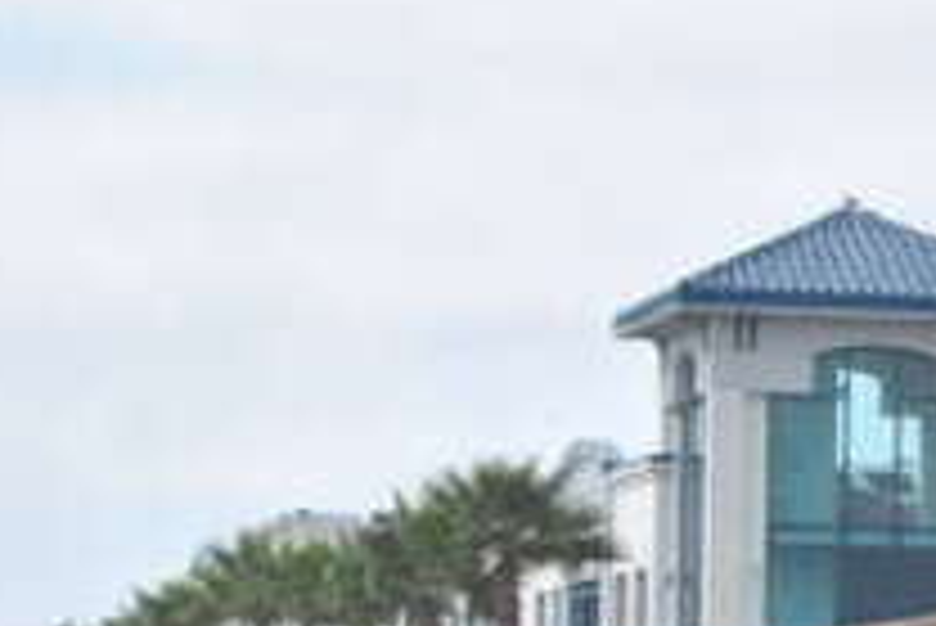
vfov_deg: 6.0
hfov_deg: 8.6
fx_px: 6010
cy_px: 525
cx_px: 1624
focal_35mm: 231
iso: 100
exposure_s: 1/250
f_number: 8
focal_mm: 40
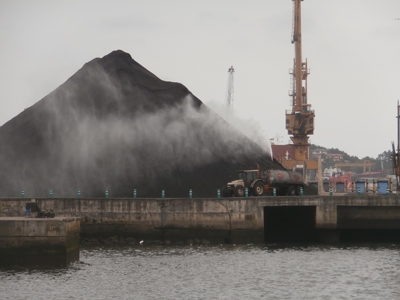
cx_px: 200
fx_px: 1918
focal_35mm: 166
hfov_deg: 11.9
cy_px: 150
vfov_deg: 8.9
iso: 100
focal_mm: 29.39
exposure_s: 1/250
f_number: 5.8
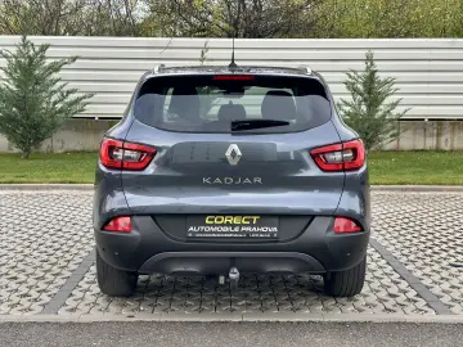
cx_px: 232
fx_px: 642
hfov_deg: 39.7
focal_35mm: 48
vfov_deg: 30.3
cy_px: 174
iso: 64
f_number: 1.78
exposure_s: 1/601
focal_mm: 6.86
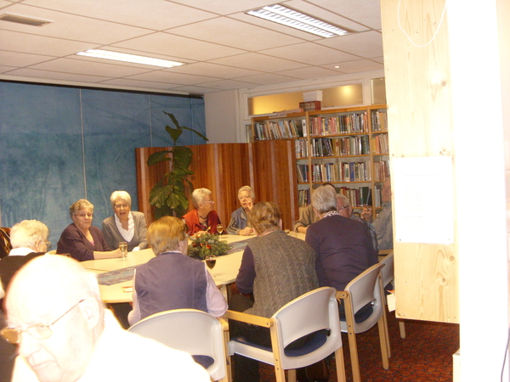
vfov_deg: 37.7
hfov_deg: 49.0
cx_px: 255
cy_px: 191
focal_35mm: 38
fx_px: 560
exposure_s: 1/30
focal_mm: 6.3
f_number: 2.8
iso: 400
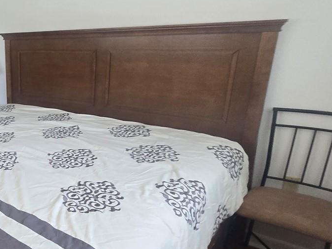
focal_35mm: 31
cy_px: 132
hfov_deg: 47.2
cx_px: -9
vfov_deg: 45.4
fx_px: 297
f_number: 2.2
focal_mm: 2.2
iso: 250
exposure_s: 1/60
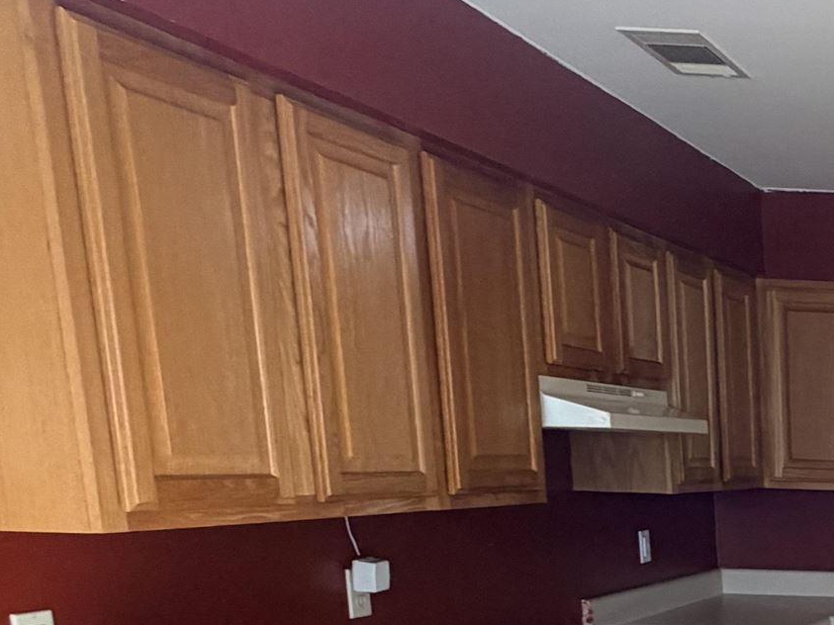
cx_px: 1263
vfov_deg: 26.3
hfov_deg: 26.5
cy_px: 690
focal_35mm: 51
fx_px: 1229
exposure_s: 1/120
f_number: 2.2
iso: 250
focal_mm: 2.22
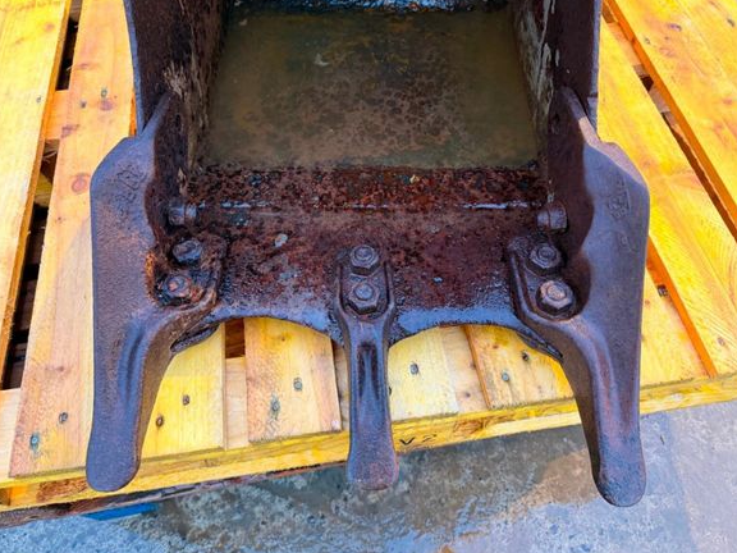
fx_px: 532
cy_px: 279
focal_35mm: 25
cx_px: 358
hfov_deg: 69.4
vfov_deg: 54.9
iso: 400
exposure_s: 1/50
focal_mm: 6.76
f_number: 1.78
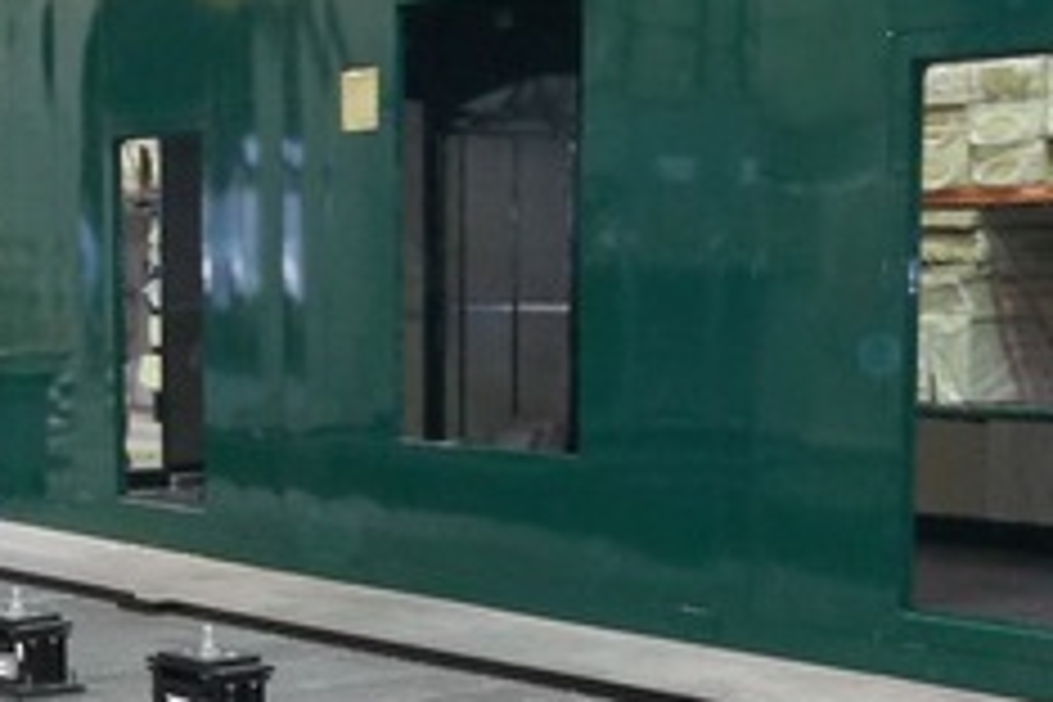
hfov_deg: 24.9
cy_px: 549
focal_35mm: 81
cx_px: 340
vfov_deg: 16.7
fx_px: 2369
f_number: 3.5
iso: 320
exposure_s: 1/40
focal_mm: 4.9
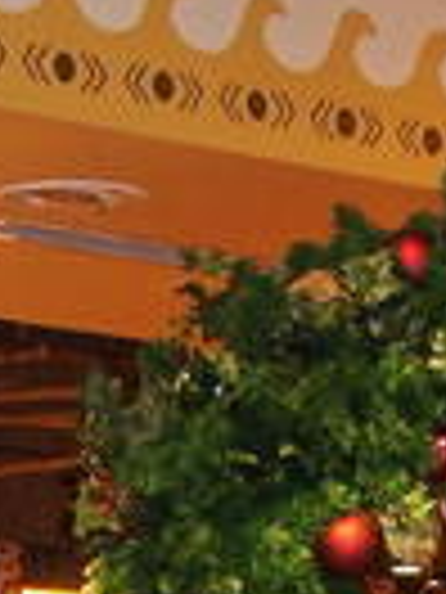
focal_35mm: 259
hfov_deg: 5.7
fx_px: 4449
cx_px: 514
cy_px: 810
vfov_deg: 7.5
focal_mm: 16.1
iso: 800
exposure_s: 1/60
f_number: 2.8
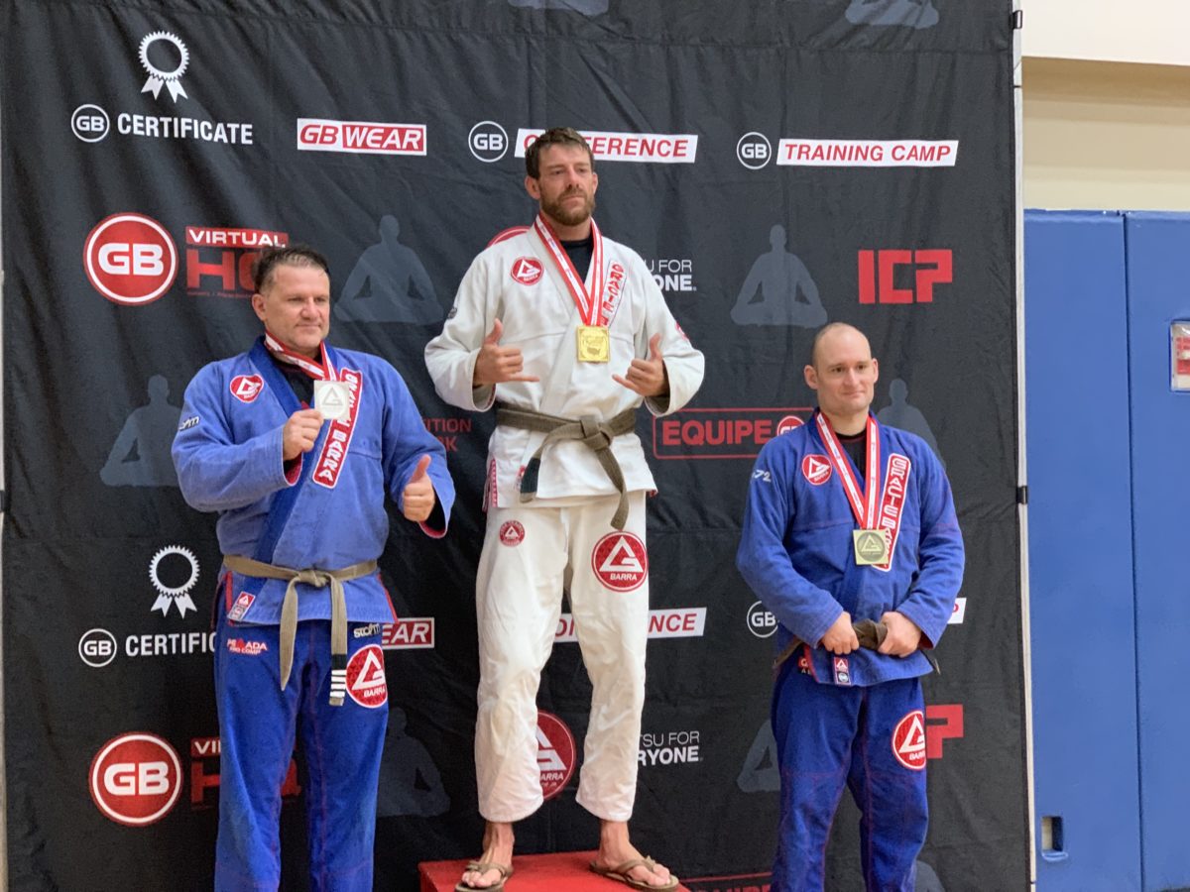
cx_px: 595
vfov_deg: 28.0
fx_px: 1788
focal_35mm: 52
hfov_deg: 36.8
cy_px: 446
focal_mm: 6
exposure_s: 1/60
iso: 500
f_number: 2.4
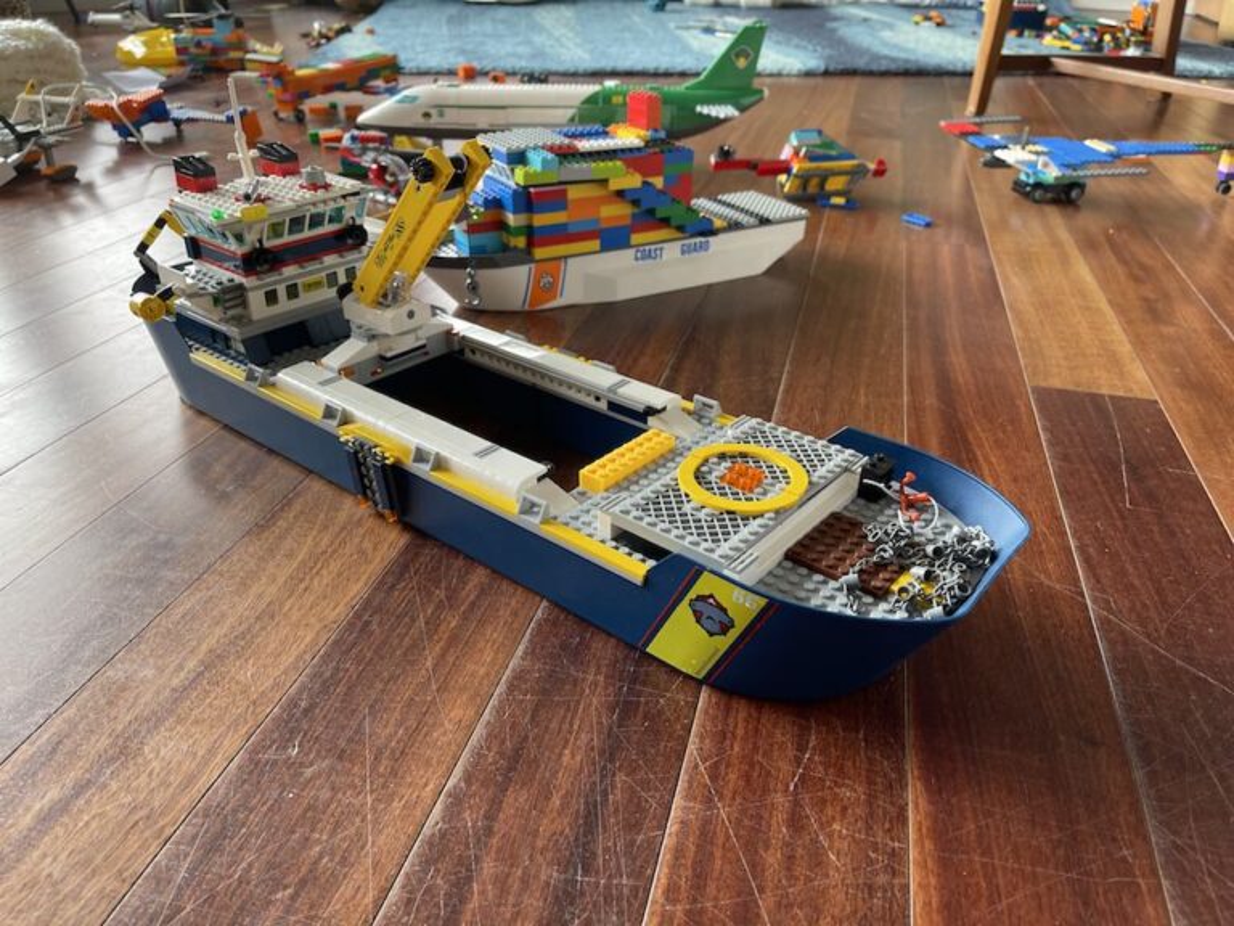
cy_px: 463
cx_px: 617
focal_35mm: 26
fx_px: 927
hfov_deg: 67.3
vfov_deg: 53.1
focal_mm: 5.1
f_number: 1.6
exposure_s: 1/121
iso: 100
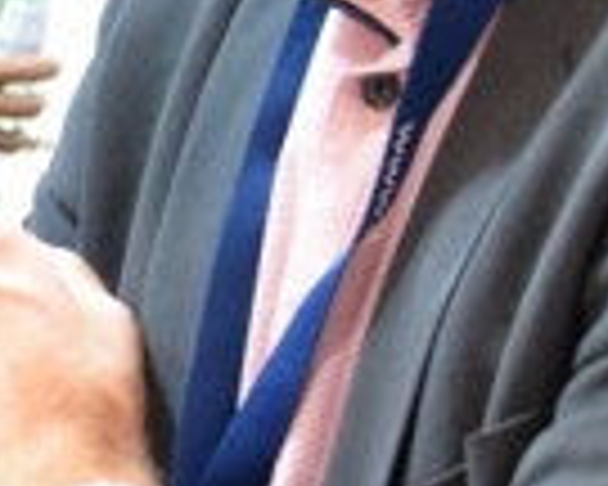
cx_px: -428
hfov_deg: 7.4
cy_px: 171
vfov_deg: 6.1
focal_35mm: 253
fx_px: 4553
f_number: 5
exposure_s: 1/125
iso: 2500
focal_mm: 28
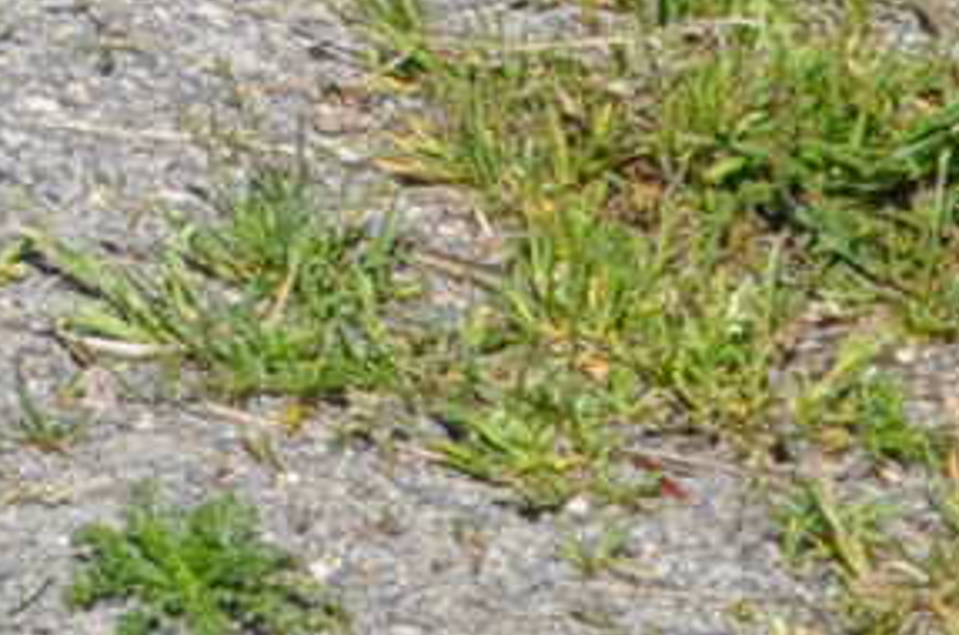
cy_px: -1741
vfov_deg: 4.1
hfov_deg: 5.9
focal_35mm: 314
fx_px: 8346
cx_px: -2439
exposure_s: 1/200
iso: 250
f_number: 14
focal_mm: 28
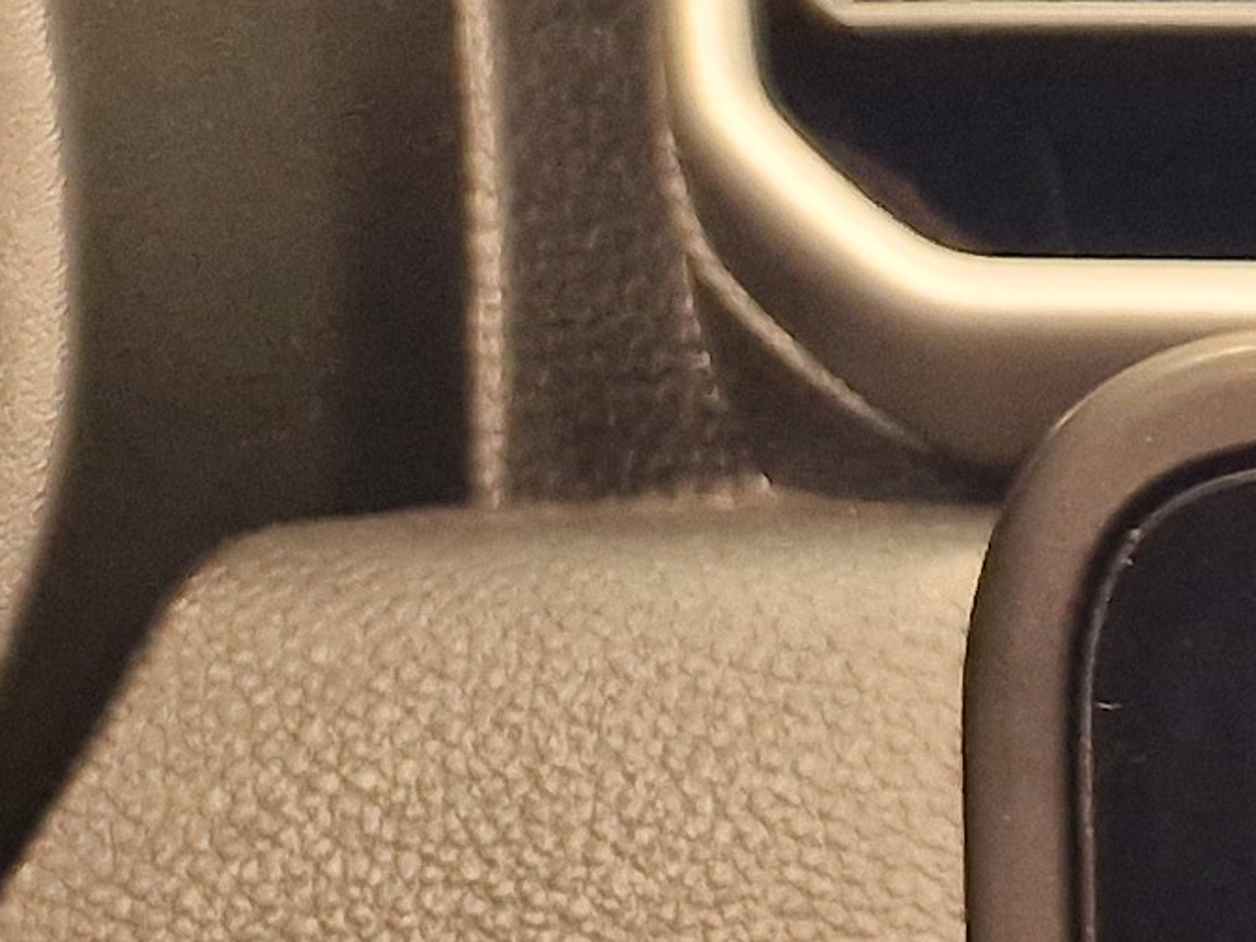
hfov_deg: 11.0
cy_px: 2275
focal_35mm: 137
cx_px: 3407
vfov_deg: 9.6
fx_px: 4971
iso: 200
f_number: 1.8
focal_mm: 5.4
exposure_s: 1/100
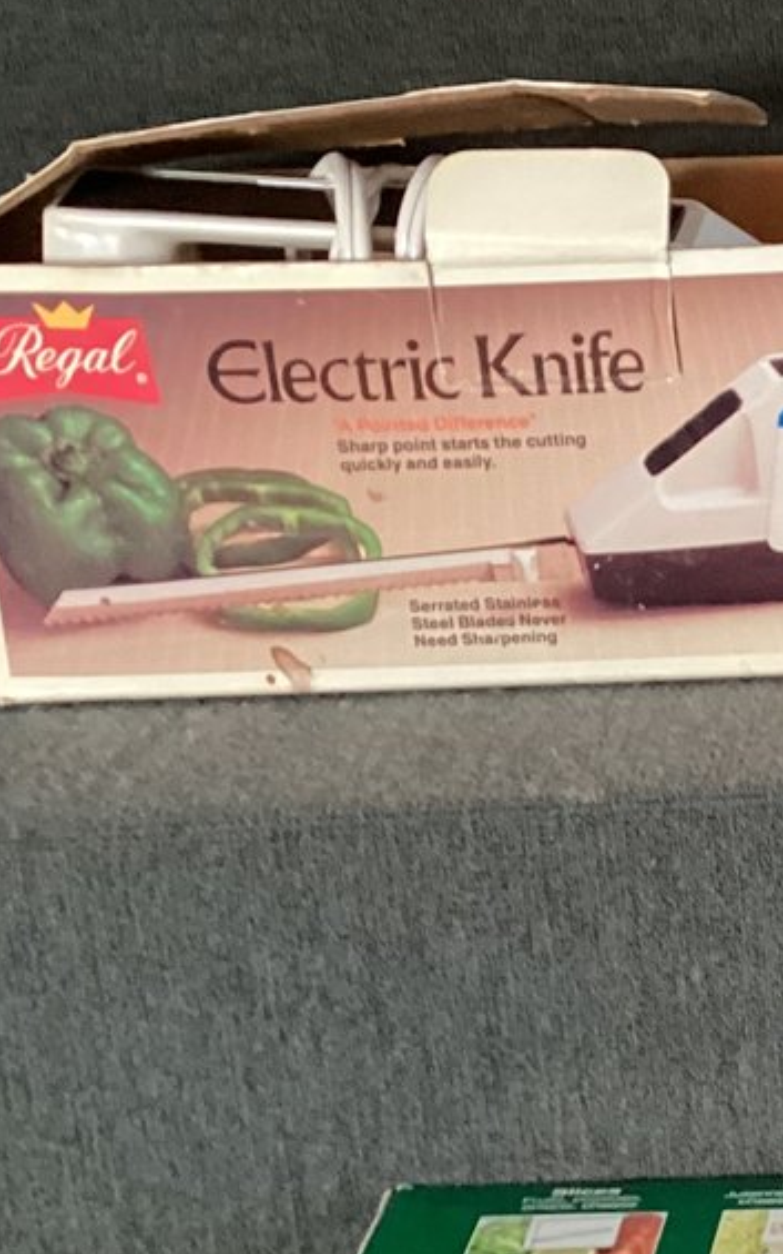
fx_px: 3005
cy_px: 729
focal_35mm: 88
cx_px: 1101
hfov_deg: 14.1
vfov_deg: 23.5
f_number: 2.4
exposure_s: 1/50
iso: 320
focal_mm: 3.3
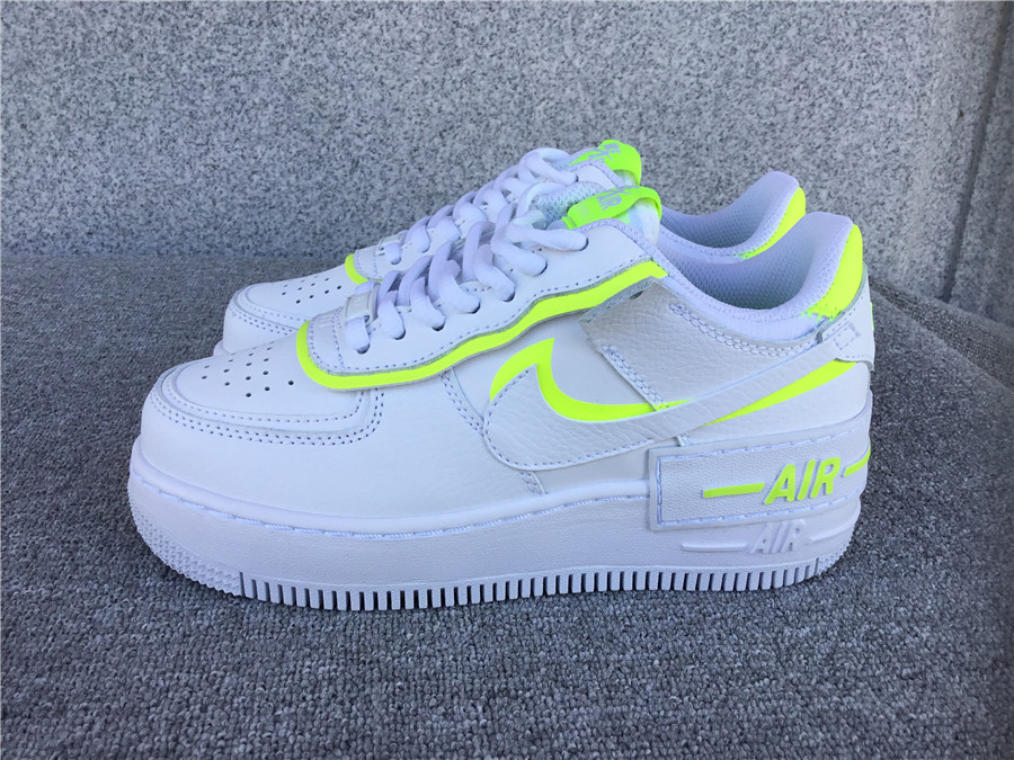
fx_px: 908
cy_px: 380
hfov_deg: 58.4
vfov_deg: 45.4
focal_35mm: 31
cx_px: 507
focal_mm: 3.3
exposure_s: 1/365
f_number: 2.4
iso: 25
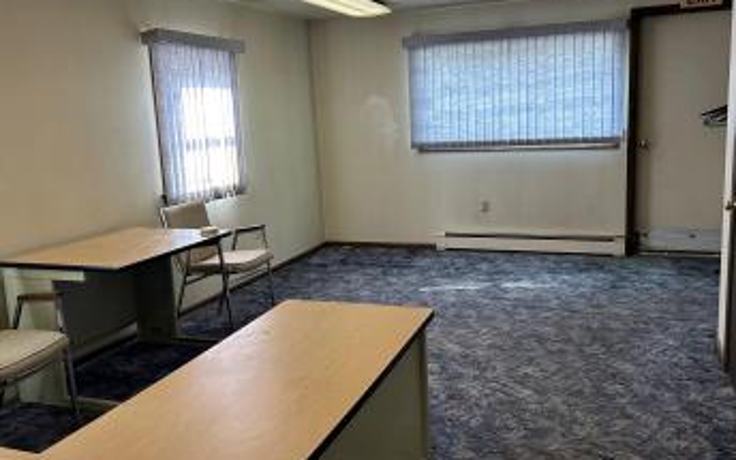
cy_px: 203
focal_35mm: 32
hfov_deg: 59.6
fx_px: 642
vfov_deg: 39.4
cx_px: 394
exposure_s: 1/120
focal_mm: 5.7
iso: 125
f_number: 1.5
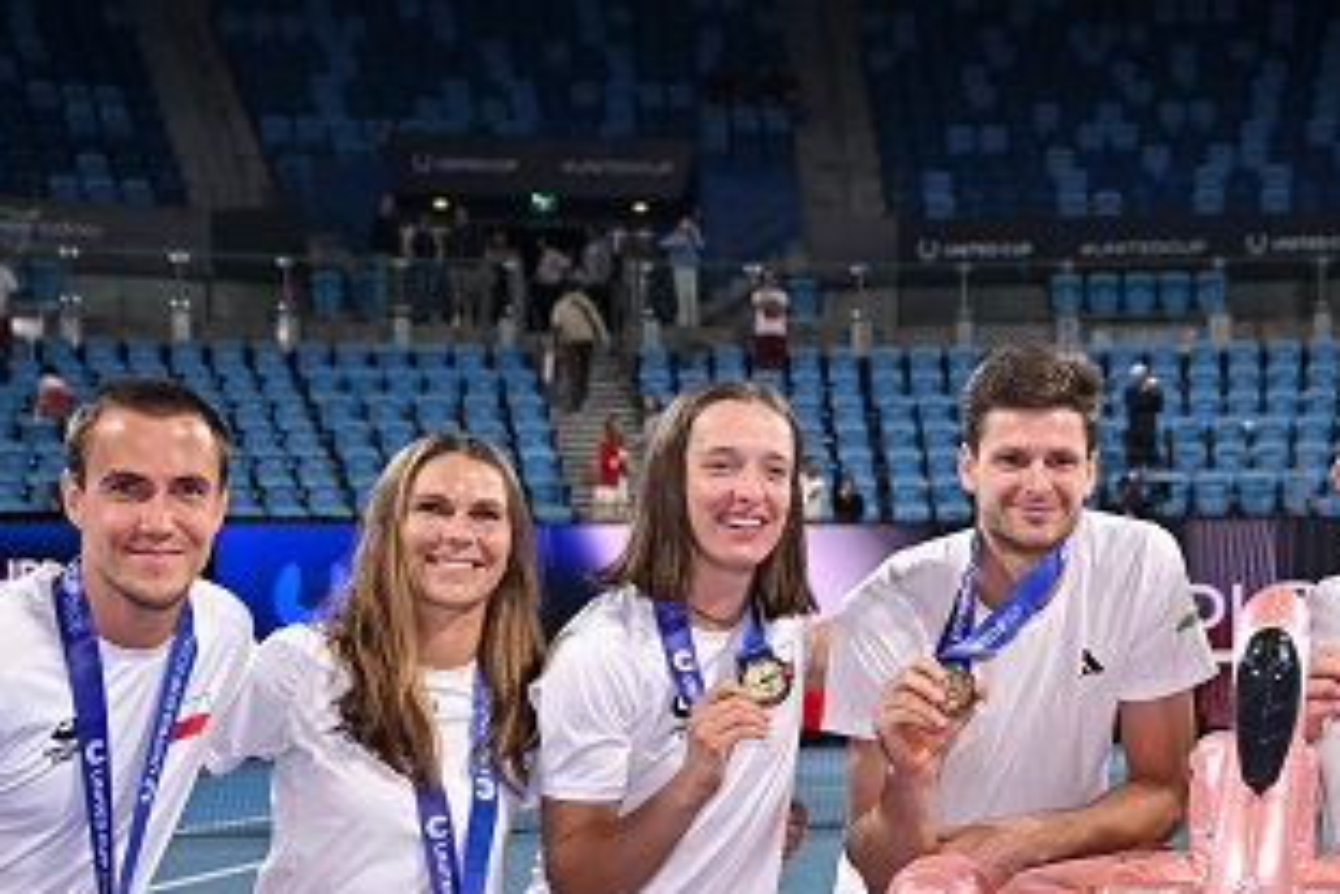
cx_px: 1061
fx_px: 3387
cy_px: 791
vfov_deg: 14.9
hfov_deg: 22.1
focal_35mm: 91
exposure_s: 1/500
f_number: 4.5
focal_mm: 43
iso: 500
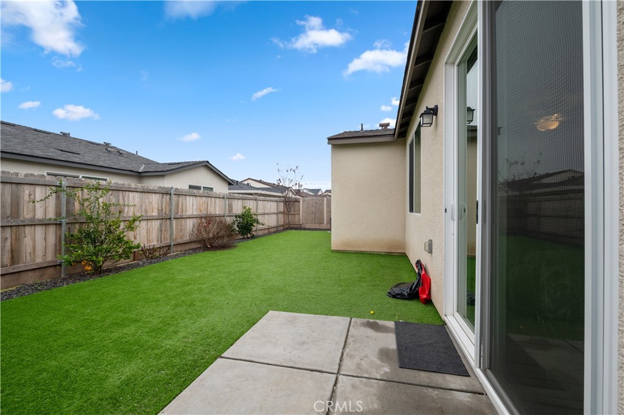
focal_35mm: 14
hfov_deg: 104.3
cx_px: 312
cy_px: 208
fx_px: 242
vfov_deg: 81.1
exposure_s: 1/80
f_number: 9
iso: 250
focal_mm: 14
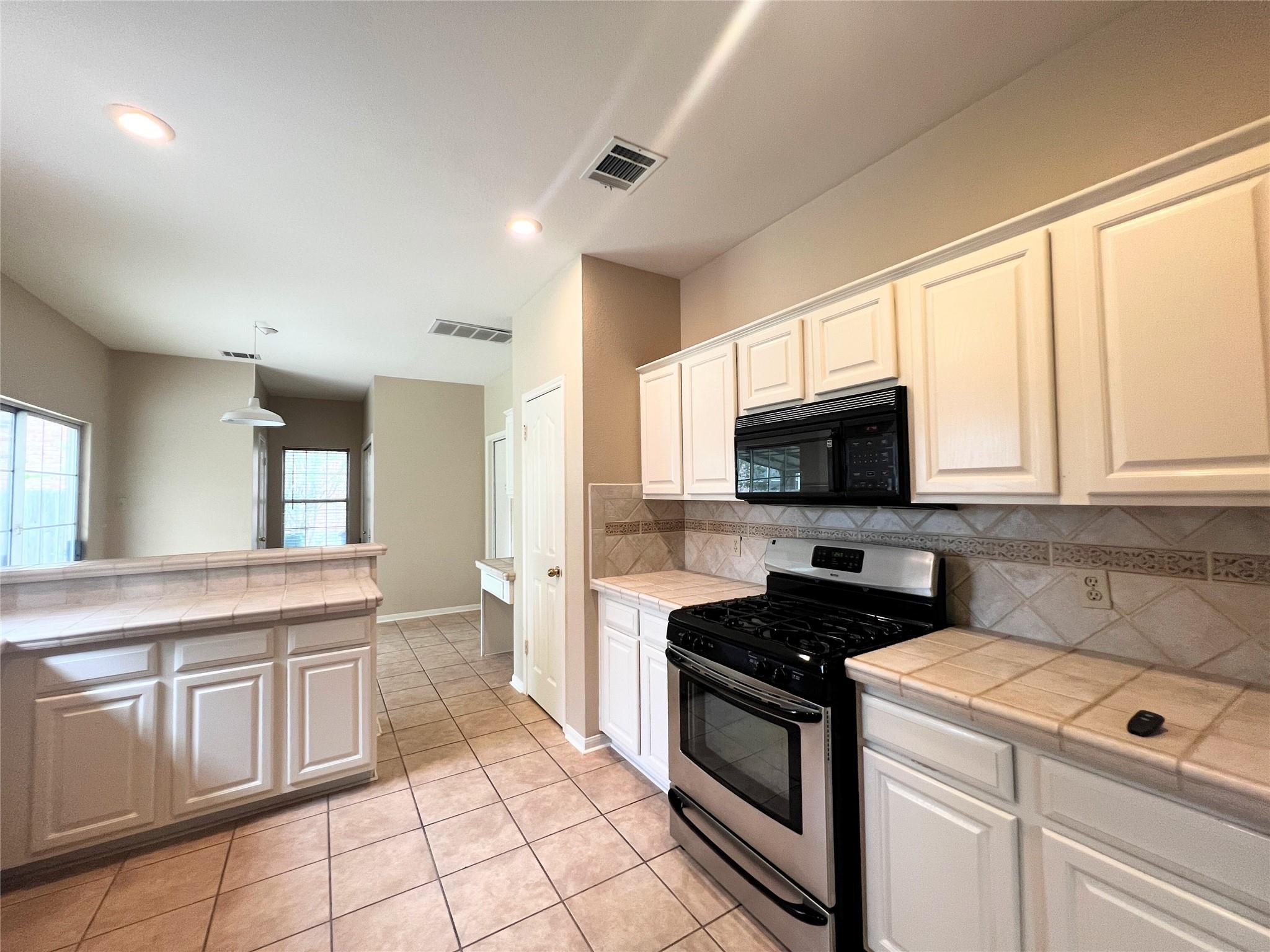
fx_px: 477
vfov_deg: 89.9
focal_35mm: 13
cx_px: 635
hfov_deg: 106.2
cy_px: 476
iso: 160
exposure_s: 1/60
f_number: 1.8
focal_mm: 1.57
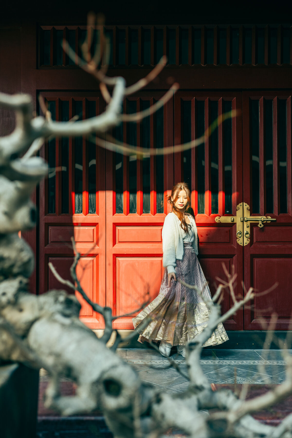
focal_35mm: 35
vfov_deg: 54.4
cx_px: 146
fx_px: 426
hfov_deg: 37.9
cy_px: 219
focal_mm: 35
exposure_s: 1/1000
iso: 100
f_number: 2.2
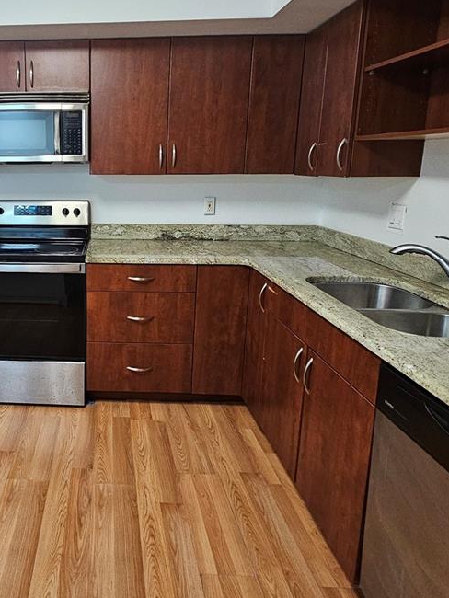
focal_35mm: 24
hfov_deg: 52.2
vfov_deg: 70.9
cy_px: 241
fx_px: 415
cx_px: 74
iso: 400
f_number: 2.2
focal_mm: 2.2
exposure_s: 1/30
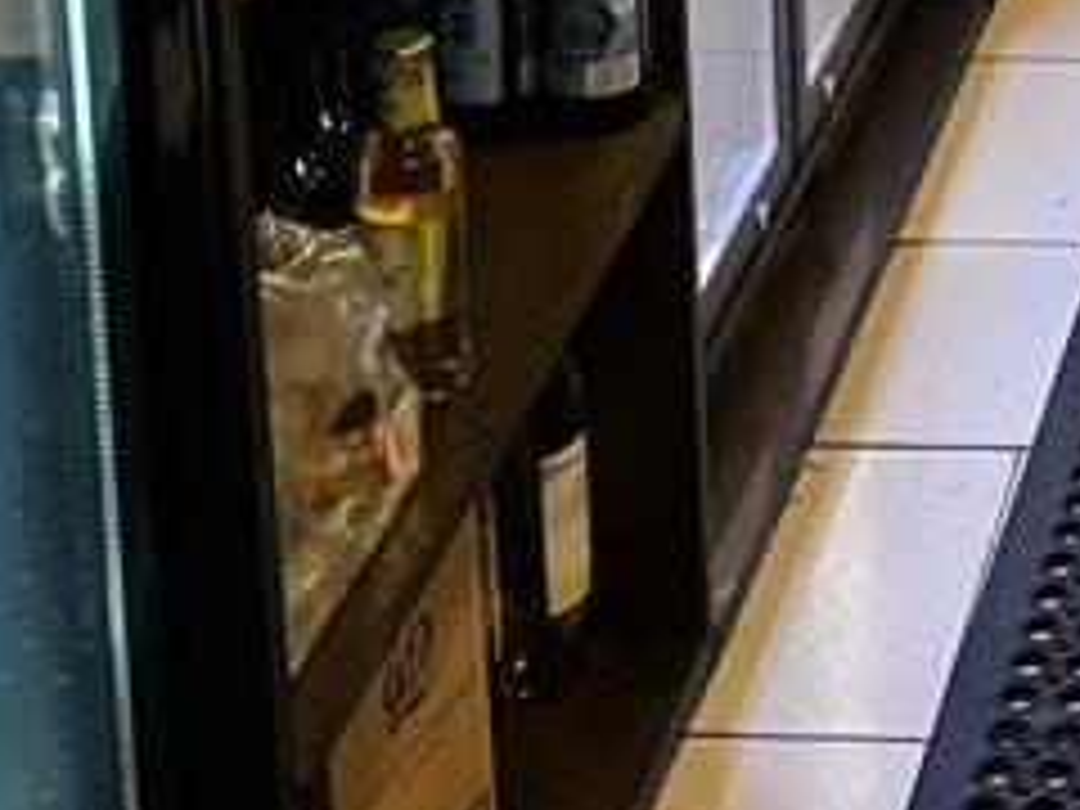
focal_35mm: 111
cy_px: -670
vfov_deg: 12.2
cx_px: 1498
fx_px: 3463
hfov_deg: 16.5
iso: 640
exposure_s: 1/33
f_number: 1.6
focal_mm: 5.1
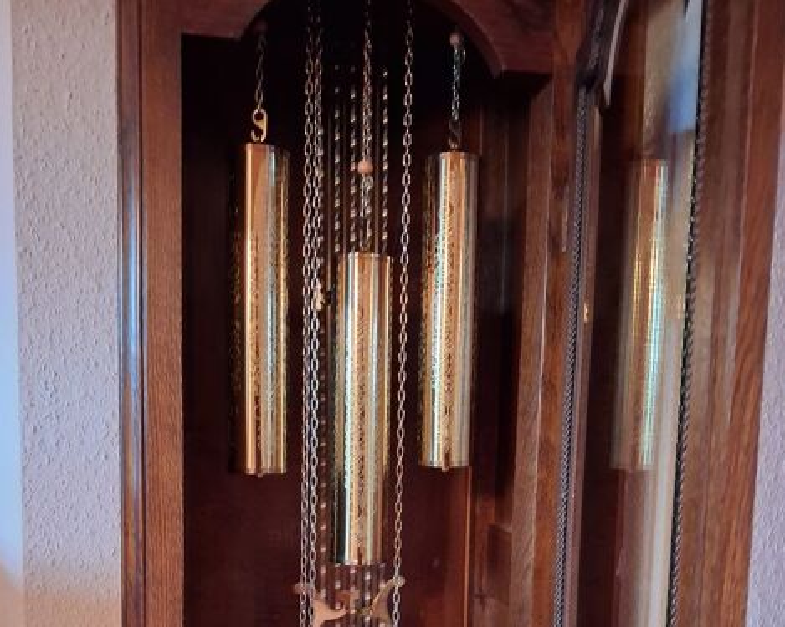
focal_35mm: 36
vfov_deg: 39.4
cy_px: 507
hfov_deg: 50.3
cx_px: 388
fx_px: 836
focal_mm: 4
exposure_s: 1/24
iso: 1000
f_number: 1.8
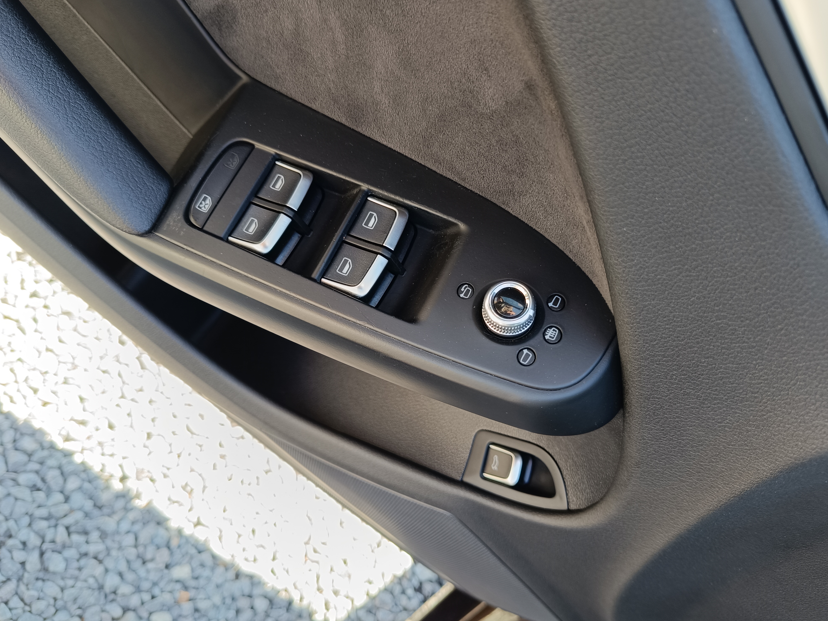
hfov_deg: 69.4
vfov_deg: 54.9
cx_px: 409
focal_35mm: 25
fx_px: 598
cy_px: 314
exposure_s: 1/101
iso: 109
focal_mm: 5.59
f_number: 1.88
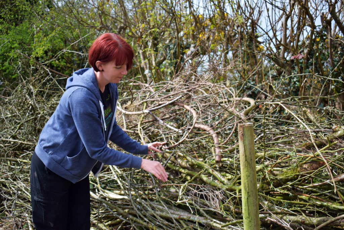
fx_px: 416
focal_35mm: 44
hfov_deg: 45.0
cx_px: 172
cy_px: 115
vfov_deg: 30.9
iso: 200
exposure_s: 1/1000
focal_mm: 29
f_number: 4.2
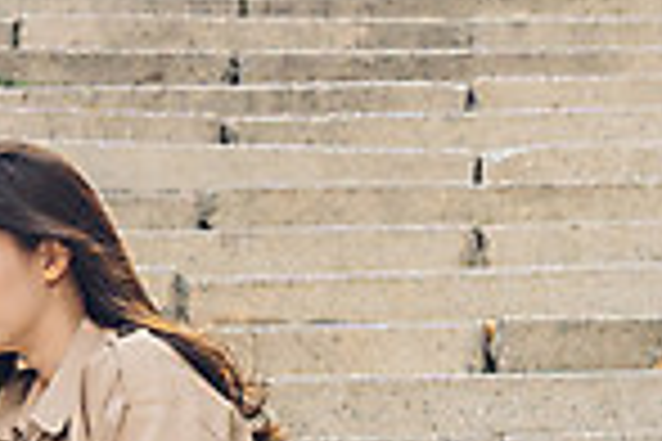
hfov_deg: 10.5
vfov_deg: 7.0
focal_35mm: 196
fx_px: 3604
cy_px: 477
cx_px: 331
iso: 250
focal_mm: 48
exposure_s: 1/320
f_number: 4.5
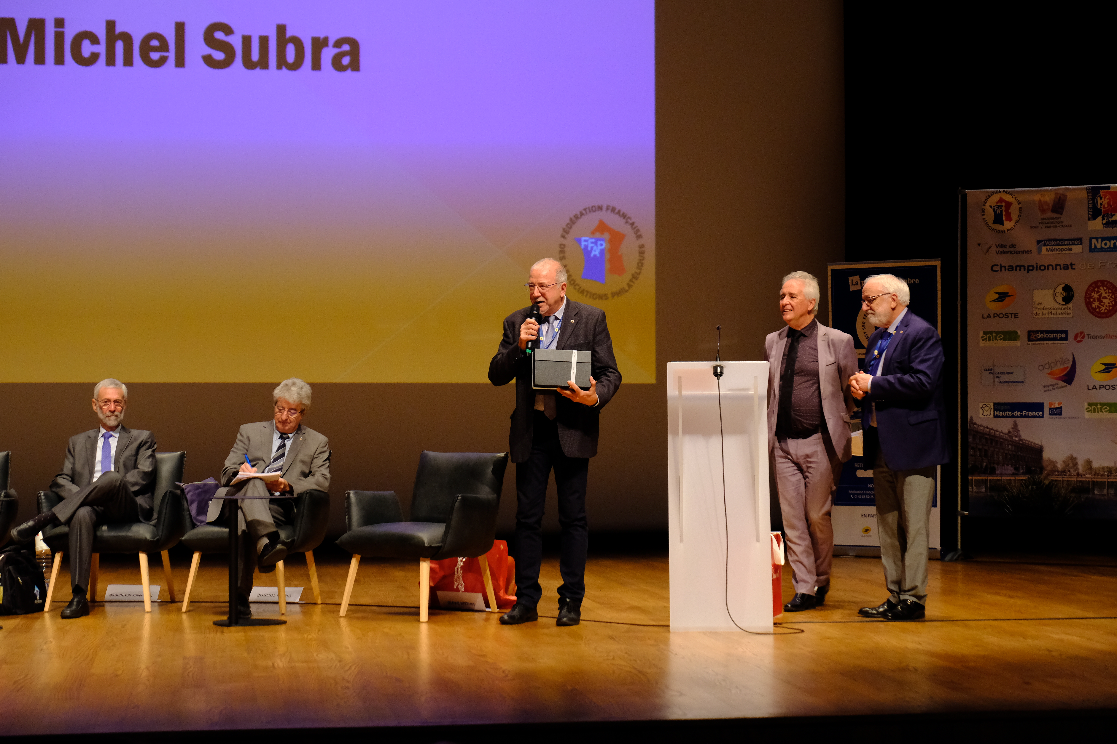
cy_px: 372
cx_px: 558
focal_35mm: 70
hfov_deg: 28.8
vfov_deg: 19.5
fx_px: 2172
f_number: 5
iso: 2500
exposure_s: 1/85
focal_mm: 46.6
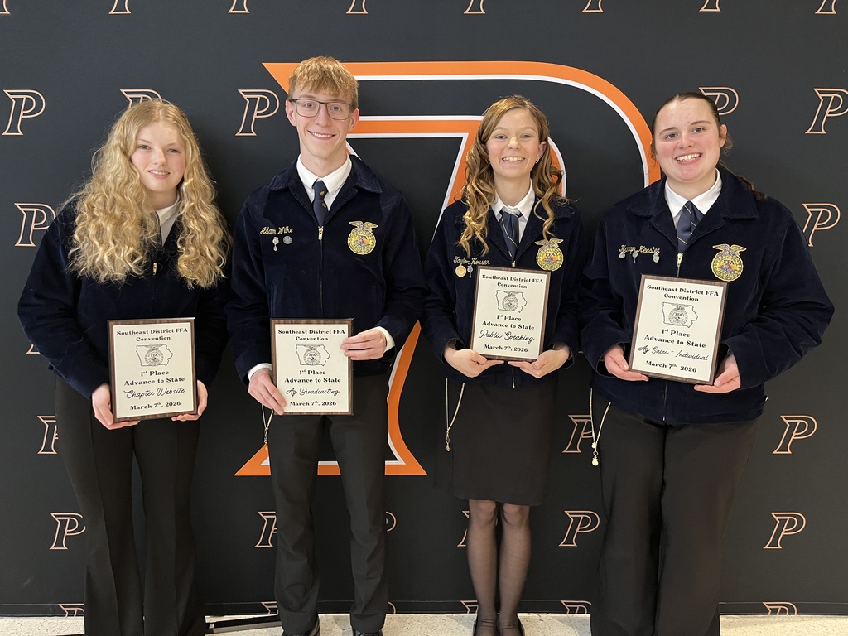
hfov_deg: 67.3
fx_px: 637
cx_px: 424
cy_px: 318
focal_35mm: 26
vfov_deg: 53.1
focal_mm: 5.1
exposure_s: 1/50
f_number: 1.6
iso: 200
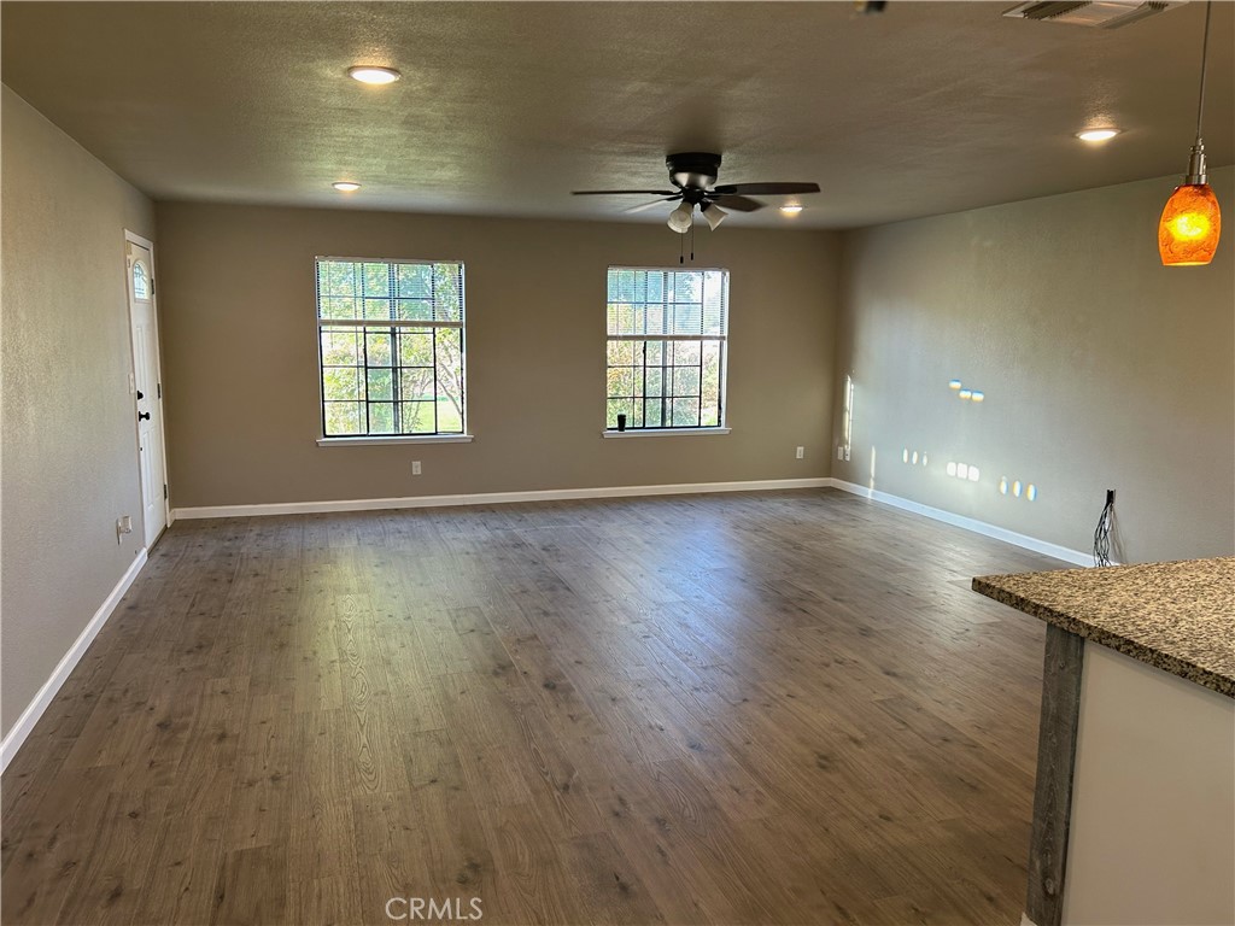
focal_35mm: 26
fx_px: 928
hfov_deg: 67.3
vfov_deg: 53.1
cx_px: 618
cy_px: 463
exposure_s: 1/60
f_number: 1.5
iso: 80
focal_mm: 5.7
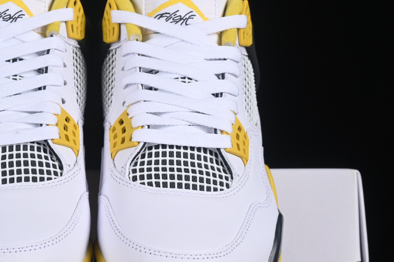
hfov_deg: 14.7
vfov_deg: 9.9
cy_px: 185
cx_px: 95
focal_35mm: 139
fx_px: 1521
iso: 160
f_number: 8
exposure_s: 1/80
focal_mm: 50
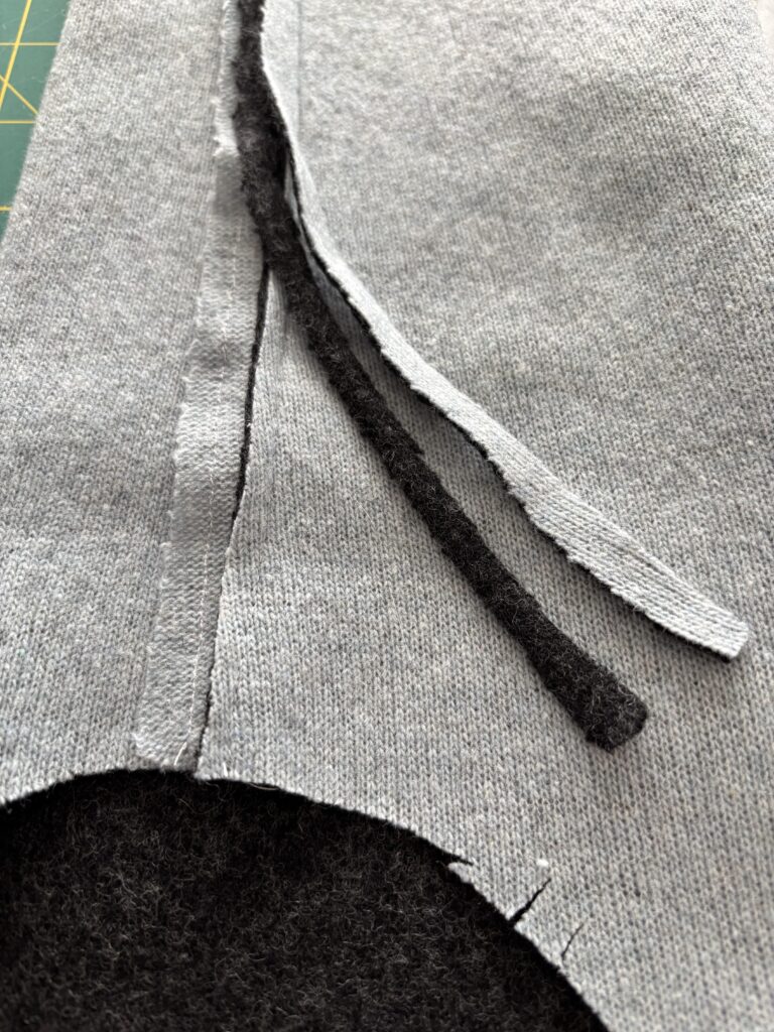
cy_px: 516
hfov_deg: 53.1
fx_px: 775
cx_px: 387
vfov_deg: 67.3
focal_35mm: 26
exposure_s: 1/97
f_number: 1.6
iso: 125
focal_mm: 5.96
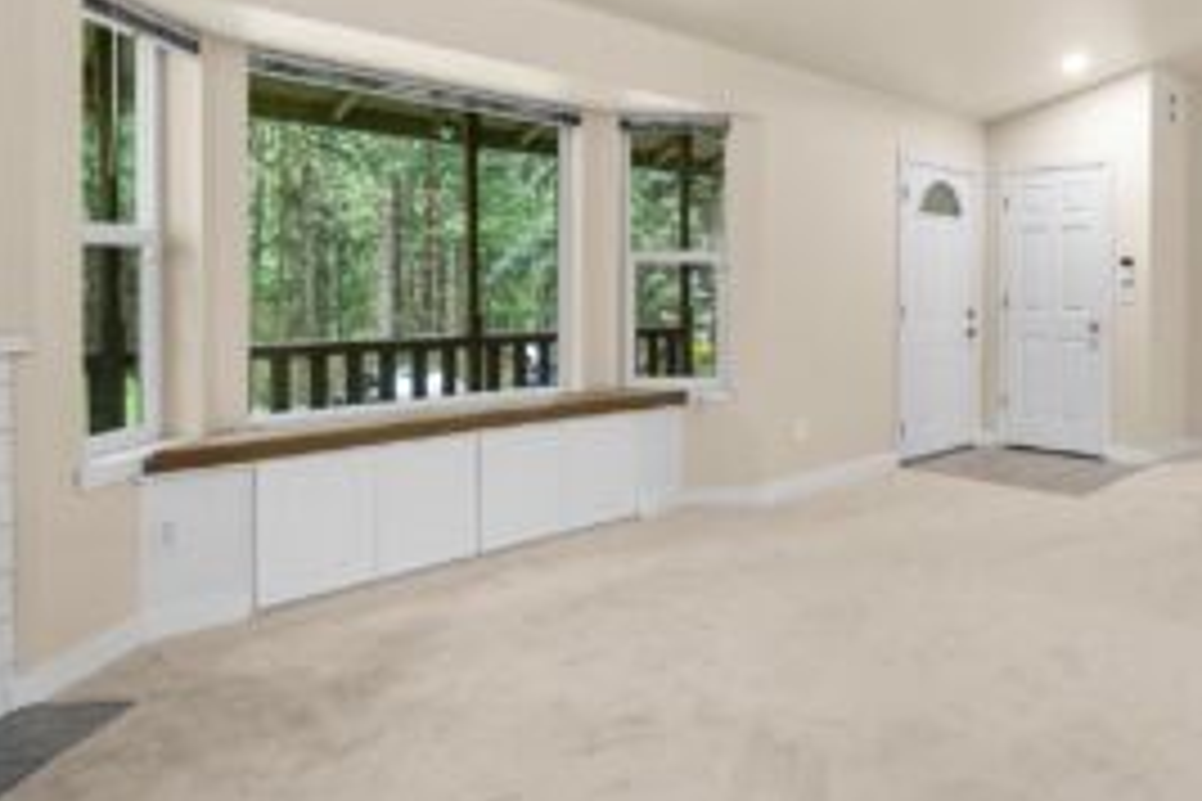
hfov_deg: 69.5
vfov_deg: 52.5
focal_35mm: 24
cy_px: 295
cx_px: 882
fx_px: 801
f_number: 7.1
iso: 400
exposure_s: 1/60
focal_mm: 16
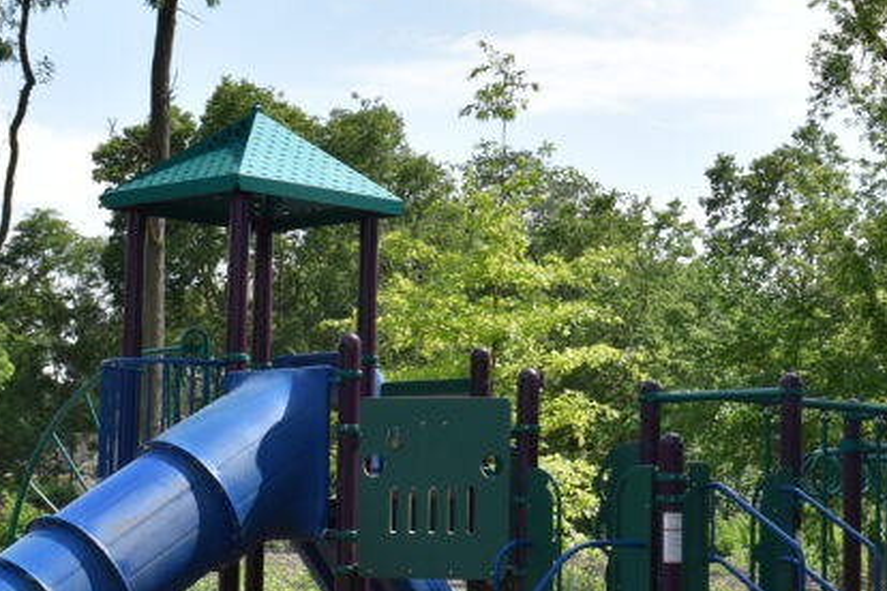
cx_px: 617
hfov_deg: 22.7
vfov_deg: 15.4
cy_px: 333
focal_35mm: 89
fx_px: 2193
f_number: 9
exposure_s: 1/320
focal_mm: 24
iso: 200
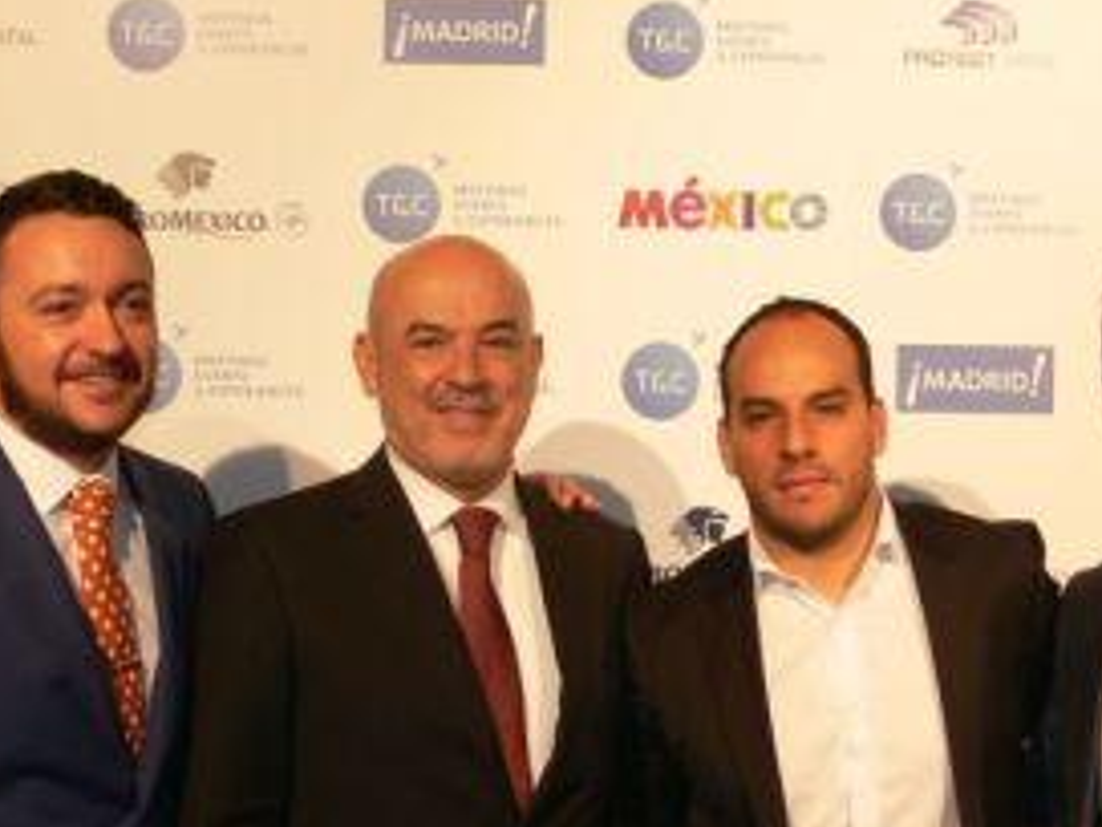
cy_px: 572
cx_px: 600
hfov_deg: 26.3
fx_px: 2356
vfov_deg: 19.8
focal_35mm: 74
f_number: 2.8
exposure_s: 1/50
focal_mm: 8.8
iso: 80
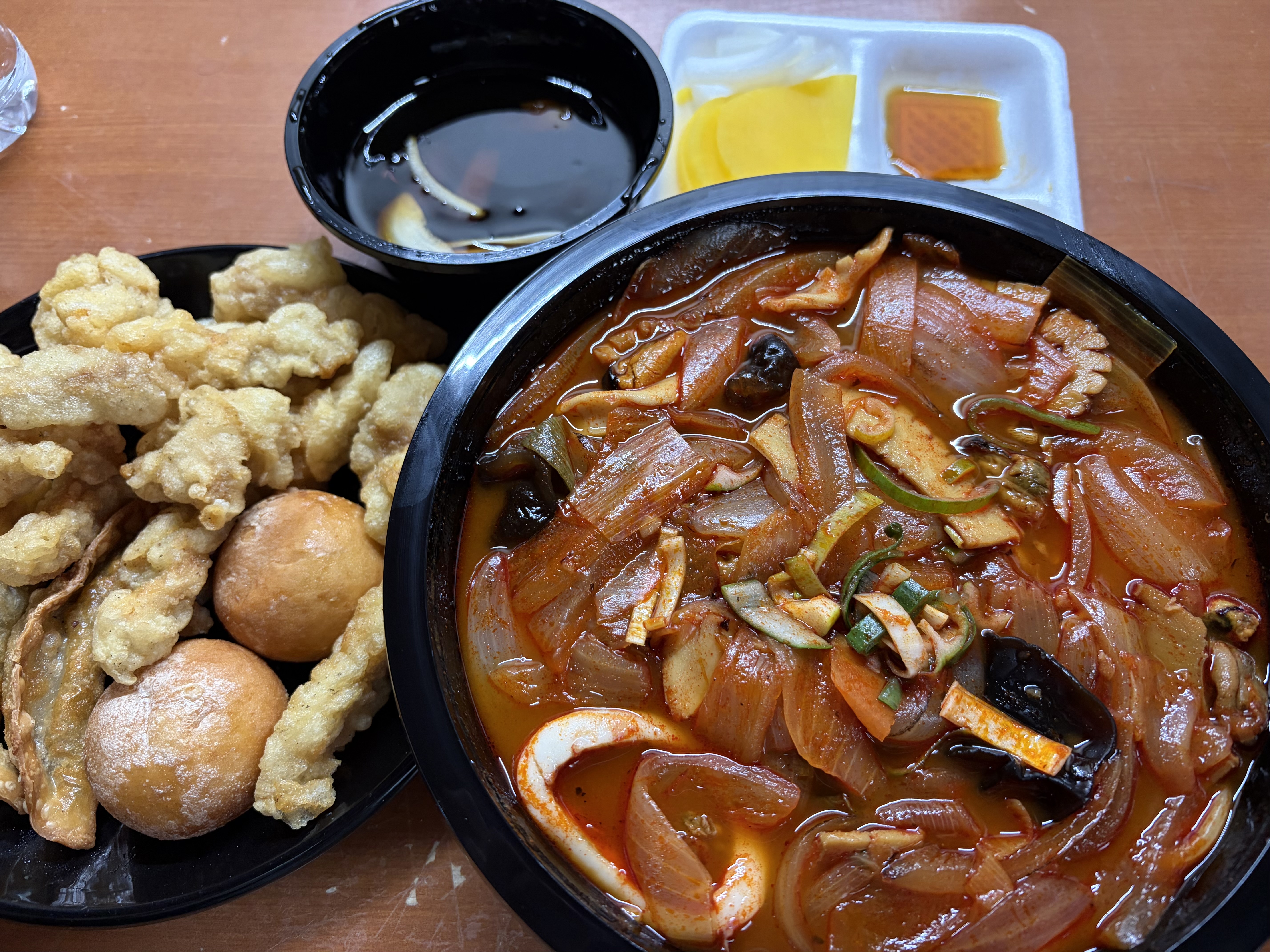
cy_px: 476
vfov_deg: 53.1
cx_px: 635
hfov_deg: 67.3
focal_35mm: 26
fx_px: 954
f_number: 1.6
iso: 200
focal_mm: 5.96
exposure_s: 1/60
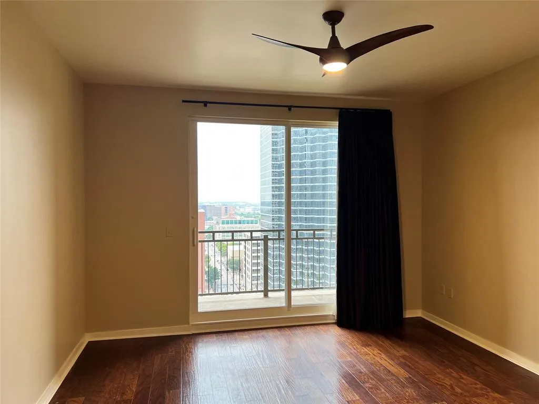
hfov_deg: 67.3
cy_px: 202
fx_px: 405
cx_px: 270
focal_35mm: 26
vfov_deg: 53.1
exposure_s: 1/120
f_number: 1.5
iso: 80
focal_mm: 5.7
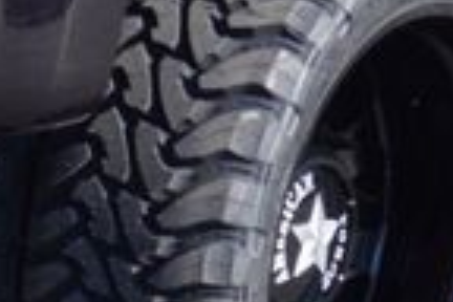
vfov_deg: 5.1
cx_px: 31
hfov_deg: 7.7
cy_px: -148
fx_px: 3354
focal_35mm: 267
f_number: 7.1
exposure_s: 1/160
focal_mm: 25
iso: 100
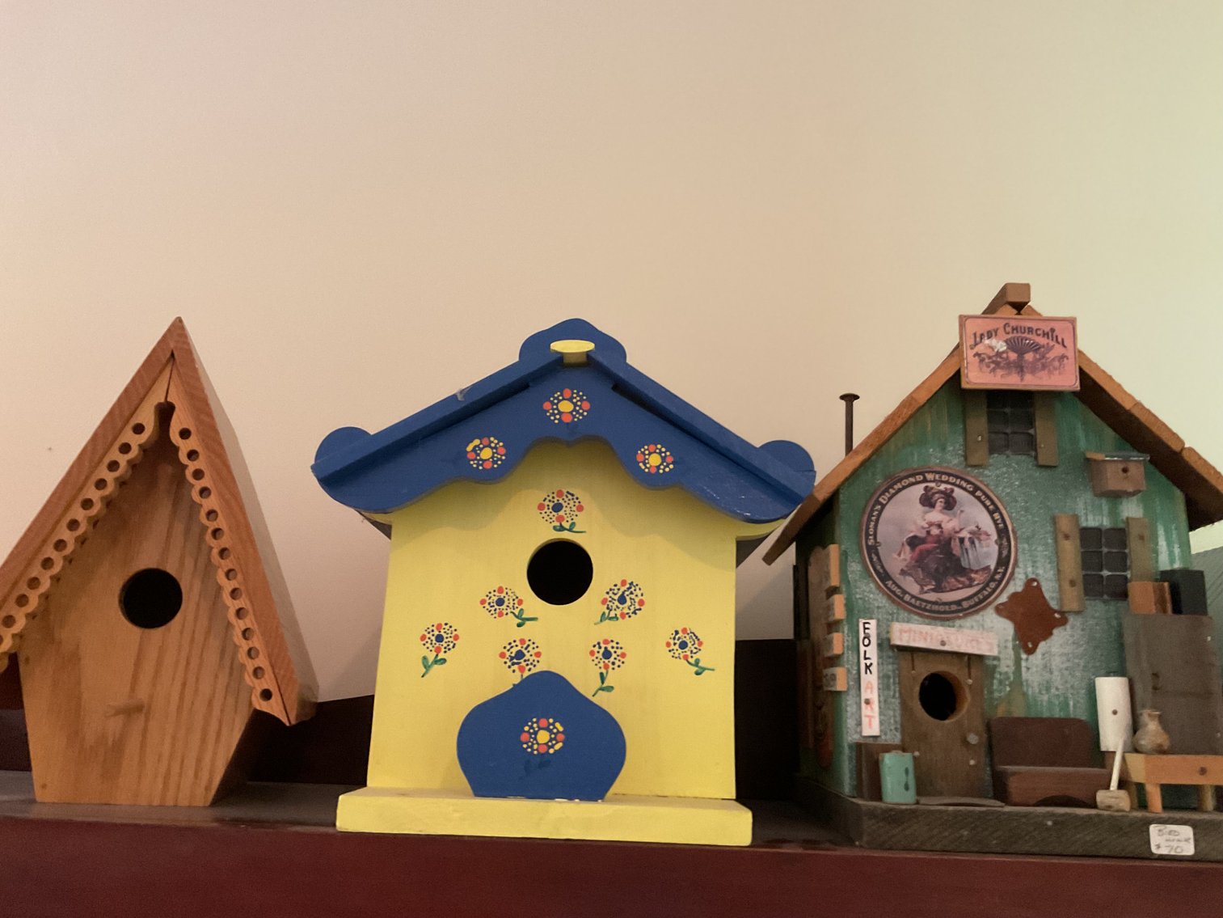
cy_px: 459
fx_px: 1025
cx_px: 612
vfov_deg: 48.2
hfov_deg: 61.7
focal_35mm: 29
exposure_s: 1/30
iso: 320
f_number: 1.8
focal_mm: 3
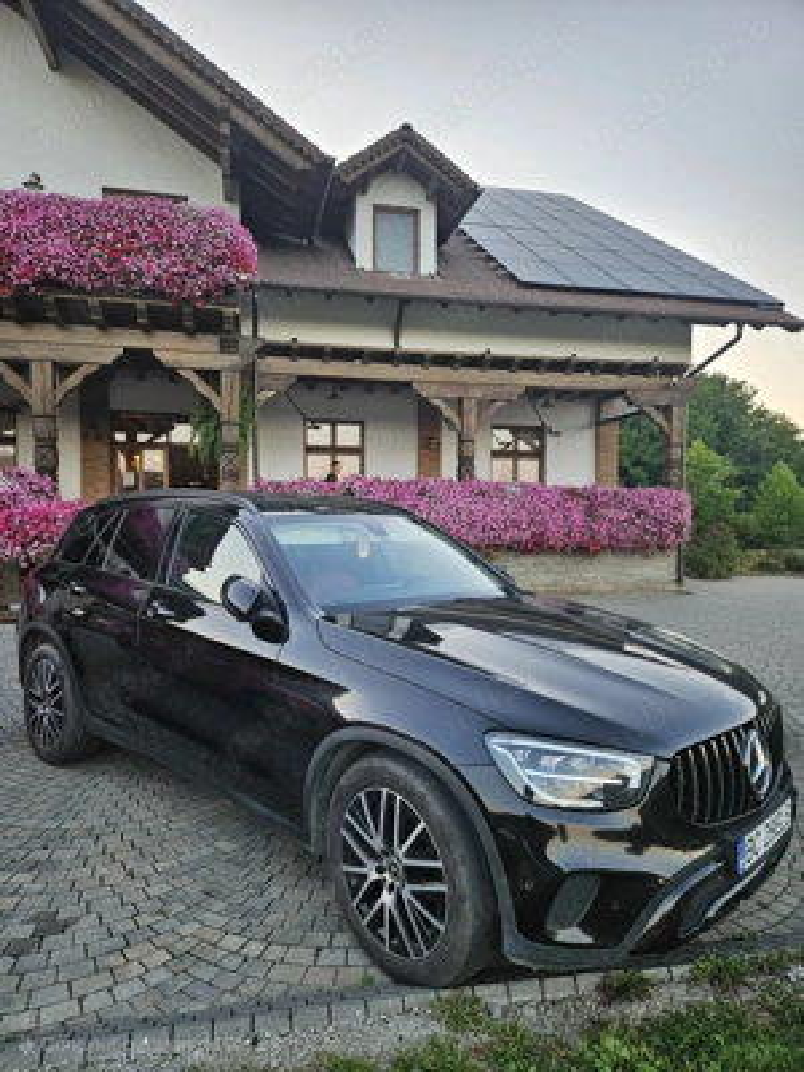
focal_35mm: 23
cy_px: 536
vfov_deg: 73.9
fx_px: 712
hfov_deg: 58.9
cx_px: 402
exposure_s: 1/192
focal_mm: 5.4
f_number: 1.8
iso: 80
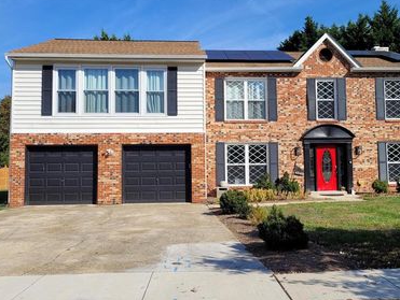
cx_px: 222
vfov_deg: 40.8
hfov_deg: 52.5
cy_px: 142
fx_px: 405
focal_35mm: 35
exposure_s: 1/2835
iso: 40
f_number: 1.8
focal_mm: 5.4
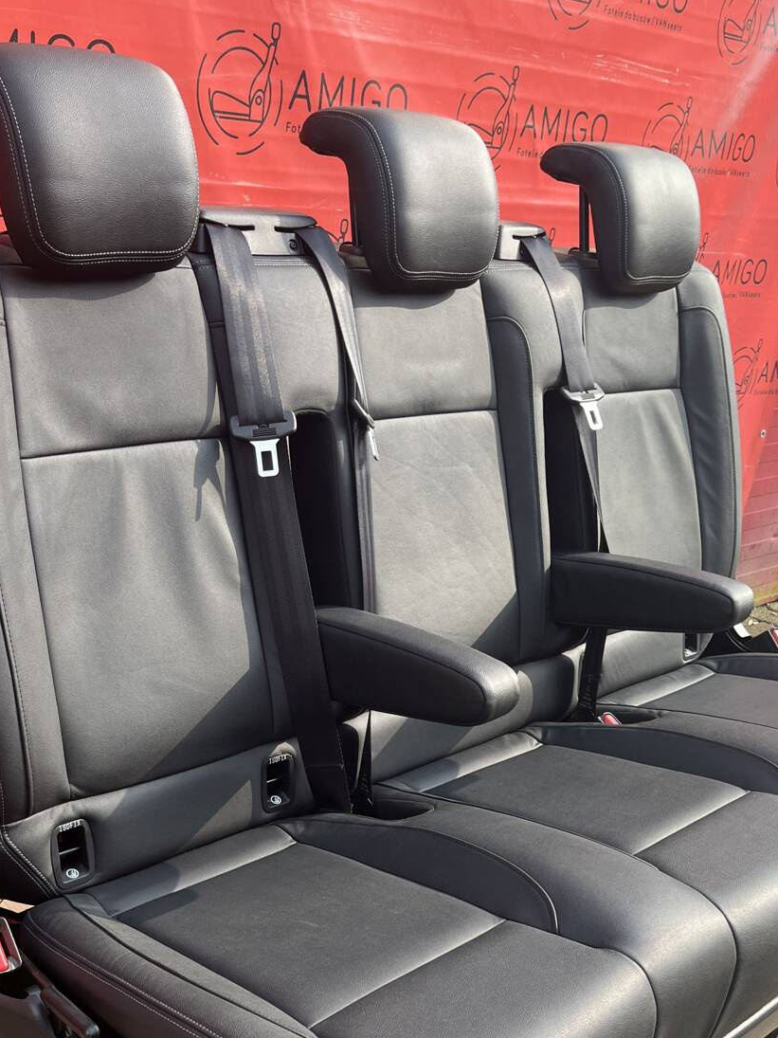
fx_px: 1139
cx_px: 275
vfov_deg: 47.7
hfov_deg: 37.4
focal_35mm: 38
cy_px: 734
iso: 50
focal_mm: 5.1
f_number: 1.6
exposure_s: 1/487
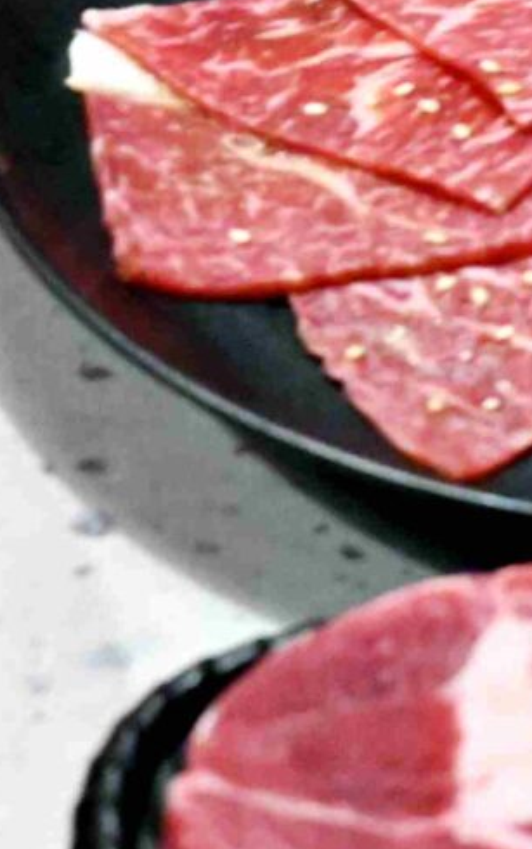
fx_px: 9240
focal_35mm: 399
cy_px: -164
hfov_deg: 3.3
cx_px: 570
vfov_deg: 5.2
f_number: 3.5
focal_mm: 50
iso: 5000
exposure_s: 1/160
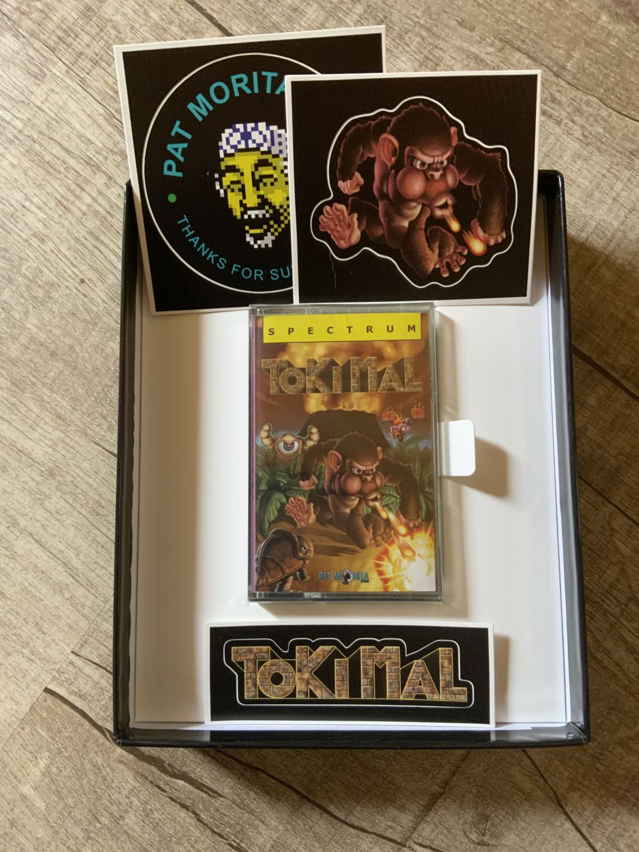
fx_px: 714
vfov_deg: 61.7
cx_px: 320
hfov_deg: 48.2
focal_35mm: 29
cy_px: 426
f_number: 1.8
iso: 200
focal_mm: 3
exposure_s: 1/50
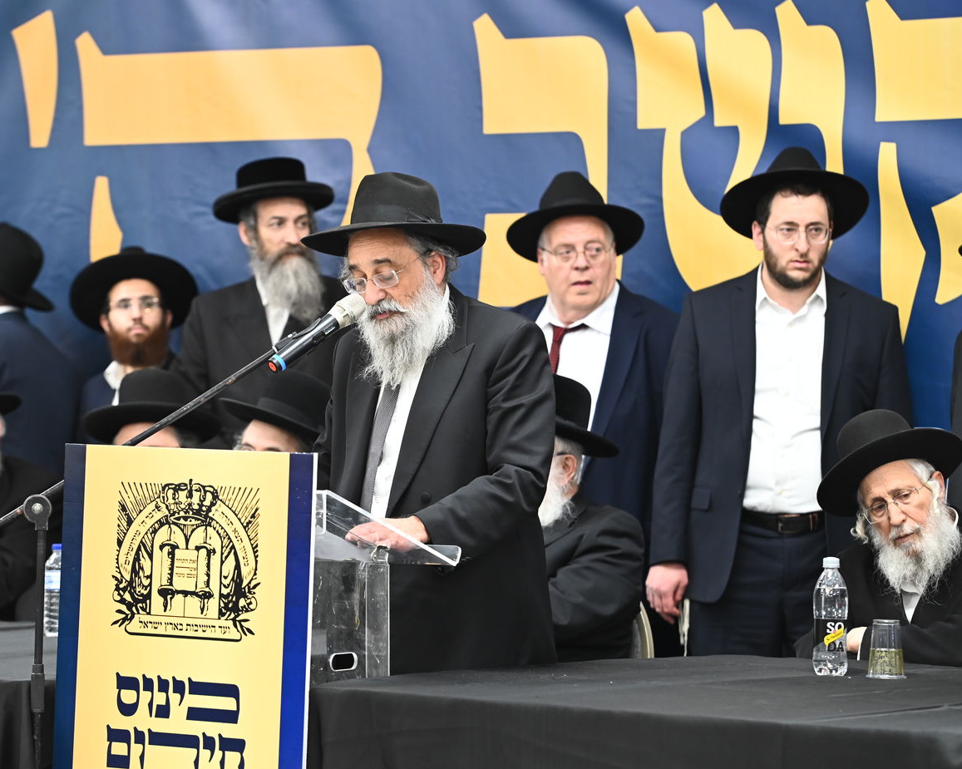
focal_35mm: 176
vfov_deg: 8.8
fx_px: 5010
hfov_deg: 11.0
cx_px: 432
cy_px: 384
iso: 2000
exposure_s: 1/160
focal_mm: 155
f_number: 4.5
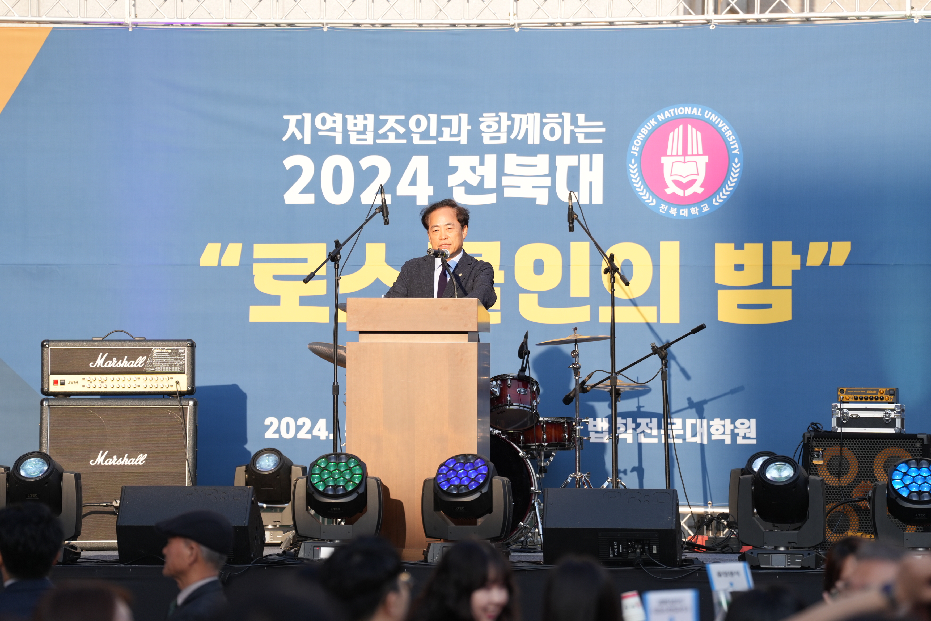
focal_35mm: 200
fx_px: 5172
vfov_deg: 6.9
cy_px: 310
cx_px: 466
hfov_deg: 10.3
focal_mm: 200
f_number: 3.5
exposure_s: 1/800
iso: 250
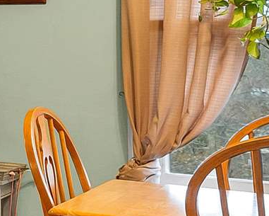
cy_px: 72
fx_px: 844
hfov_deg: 11.2
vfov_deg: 14.5
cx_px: -539
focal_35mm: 106
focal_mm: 14
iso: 400
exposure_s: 1/10
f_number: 8
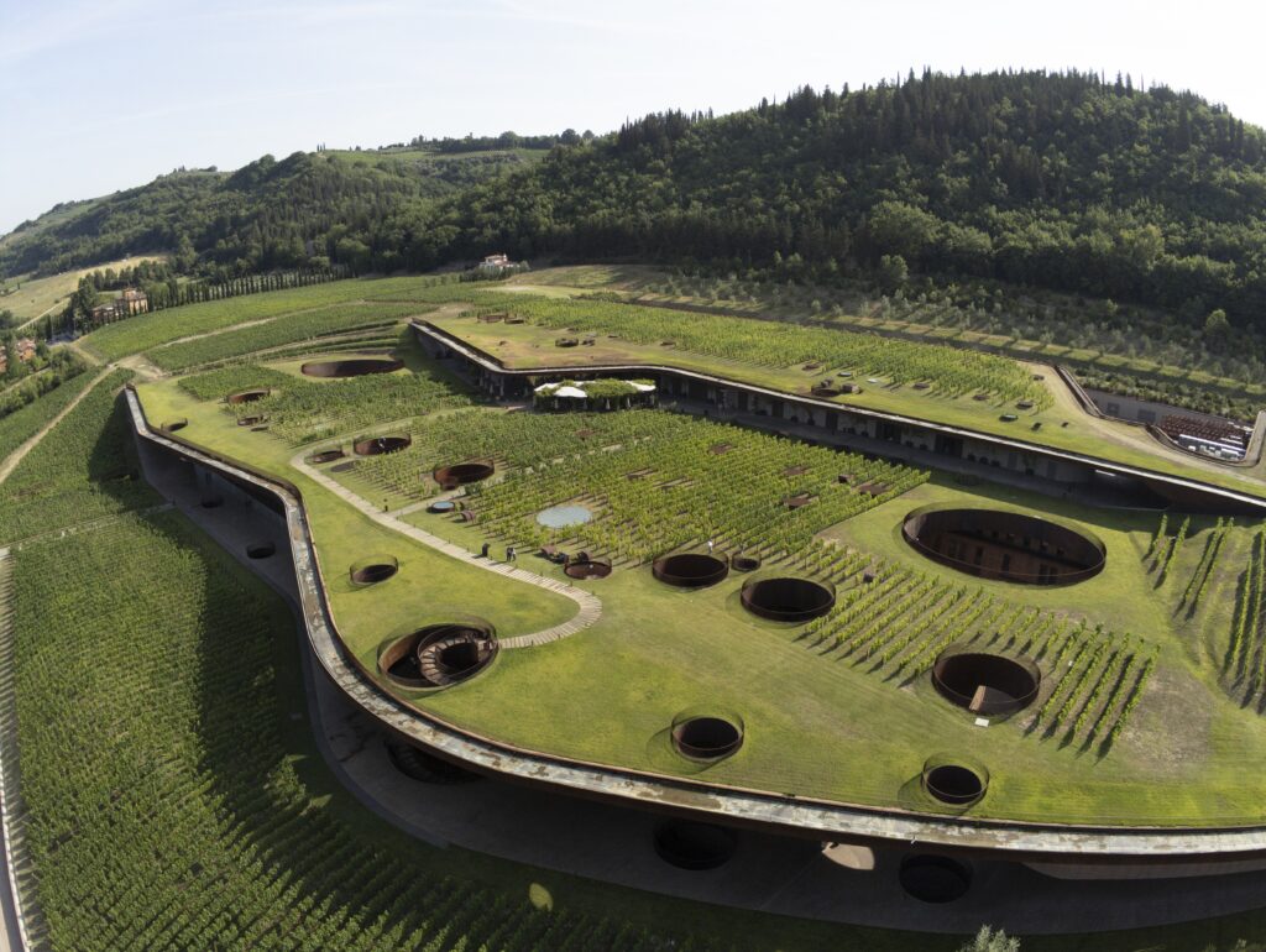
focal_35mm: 23
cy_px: 476
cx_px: 633
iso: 191
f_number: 2.4
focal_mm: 4
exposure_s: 1/1900
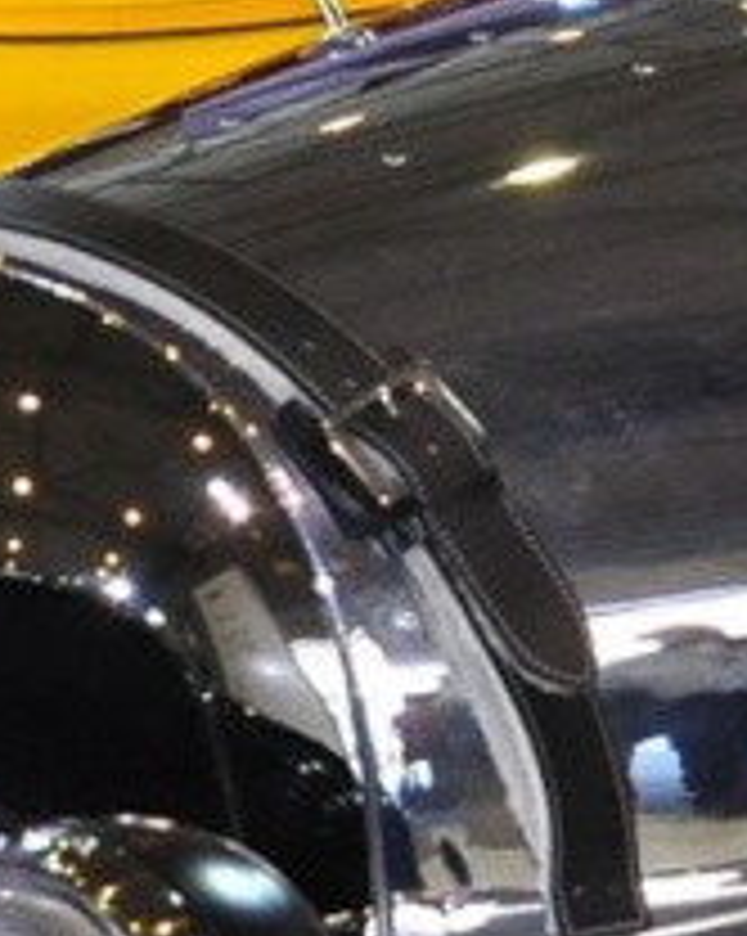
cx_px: 698
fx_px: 5371
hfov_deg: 7.9
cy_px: 880
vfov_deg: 9.9
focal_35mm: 194
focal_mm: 21
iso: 800
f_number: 5.6
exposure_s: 1/200
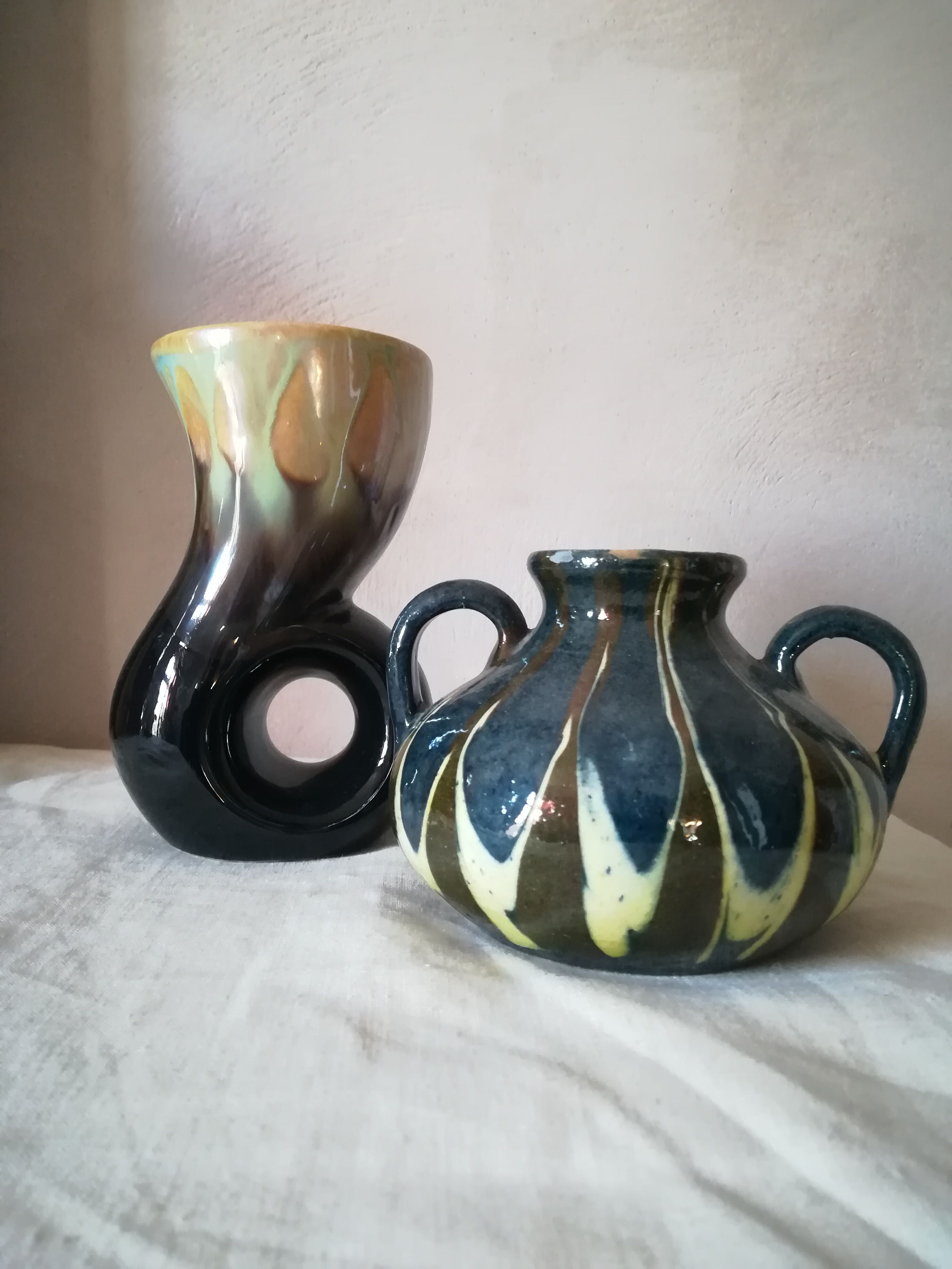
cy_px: 634
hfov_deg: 53.1
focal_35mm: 26
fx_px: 953
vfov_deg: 67.3
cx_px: 476
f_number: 2.2
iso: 500
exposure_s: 1/25
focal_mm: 3.83
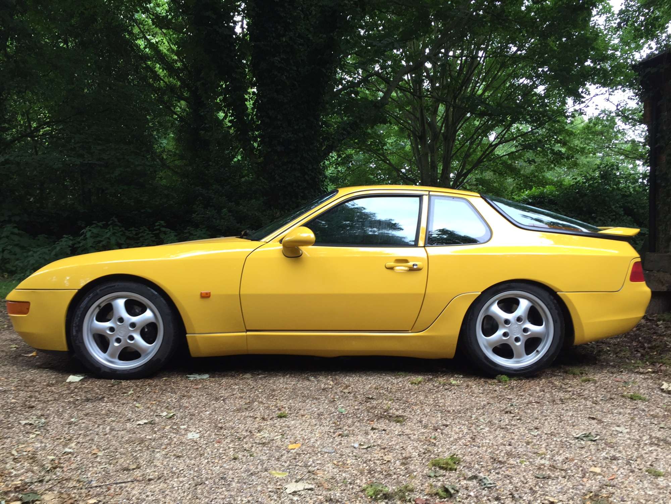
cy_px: 252
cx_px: 336
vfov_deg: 48.2
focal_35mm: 29
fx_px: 562
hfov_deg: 61.7
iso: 32
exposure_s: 1/50
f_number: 2.2
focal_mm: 4.15
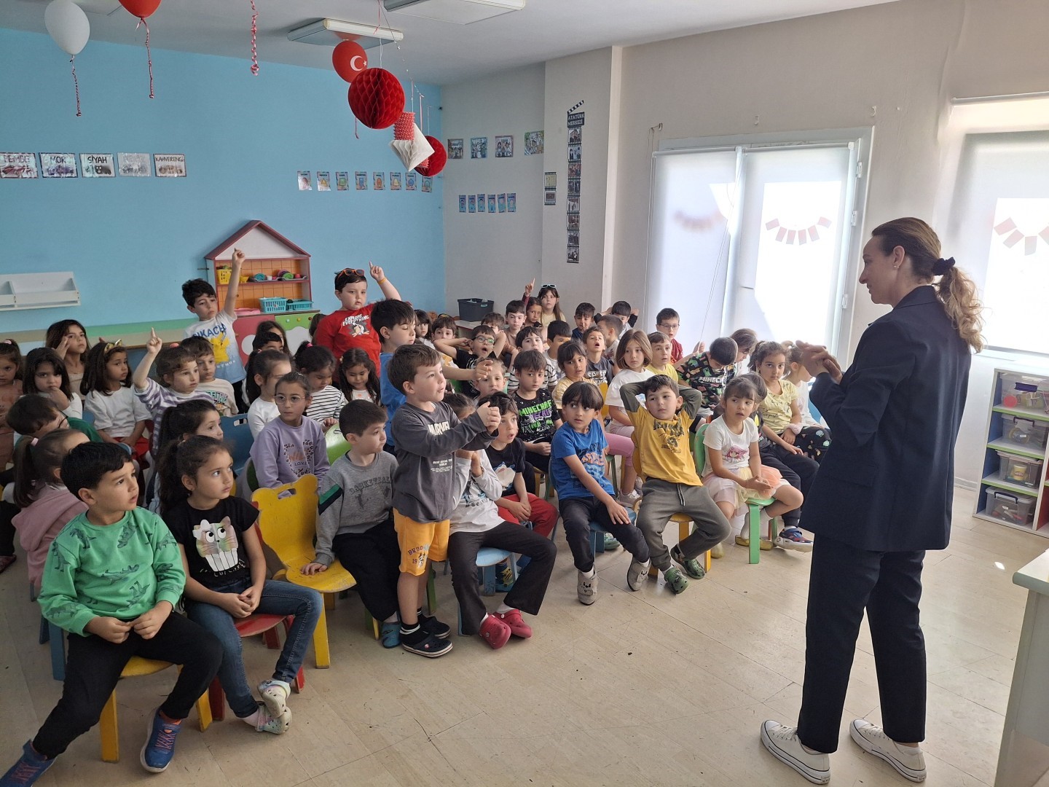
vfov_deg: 54.9
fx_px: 758
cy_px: 394
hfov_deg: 69.4
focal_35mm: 25
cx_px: 524
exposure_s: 1/100
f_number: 1.8
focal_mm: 4.69
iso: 200
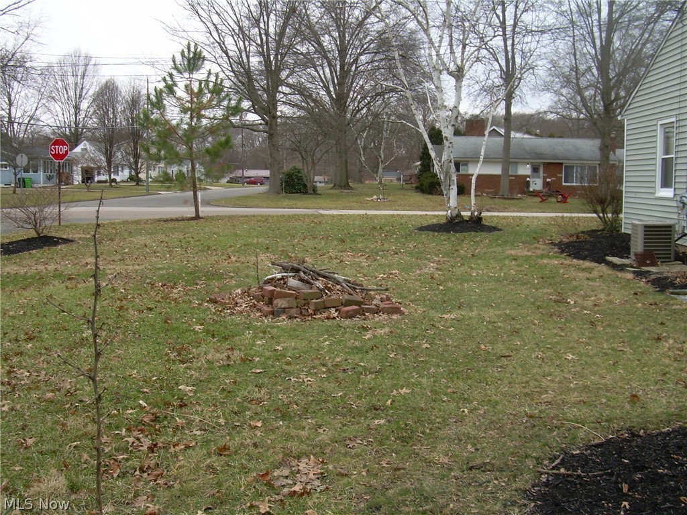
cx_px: 344
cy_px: 258
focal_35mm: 38
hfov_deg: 49.0
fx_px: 754
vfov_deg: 37.7
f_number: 4.6
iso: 50
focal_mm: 6.3
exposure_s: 1/115
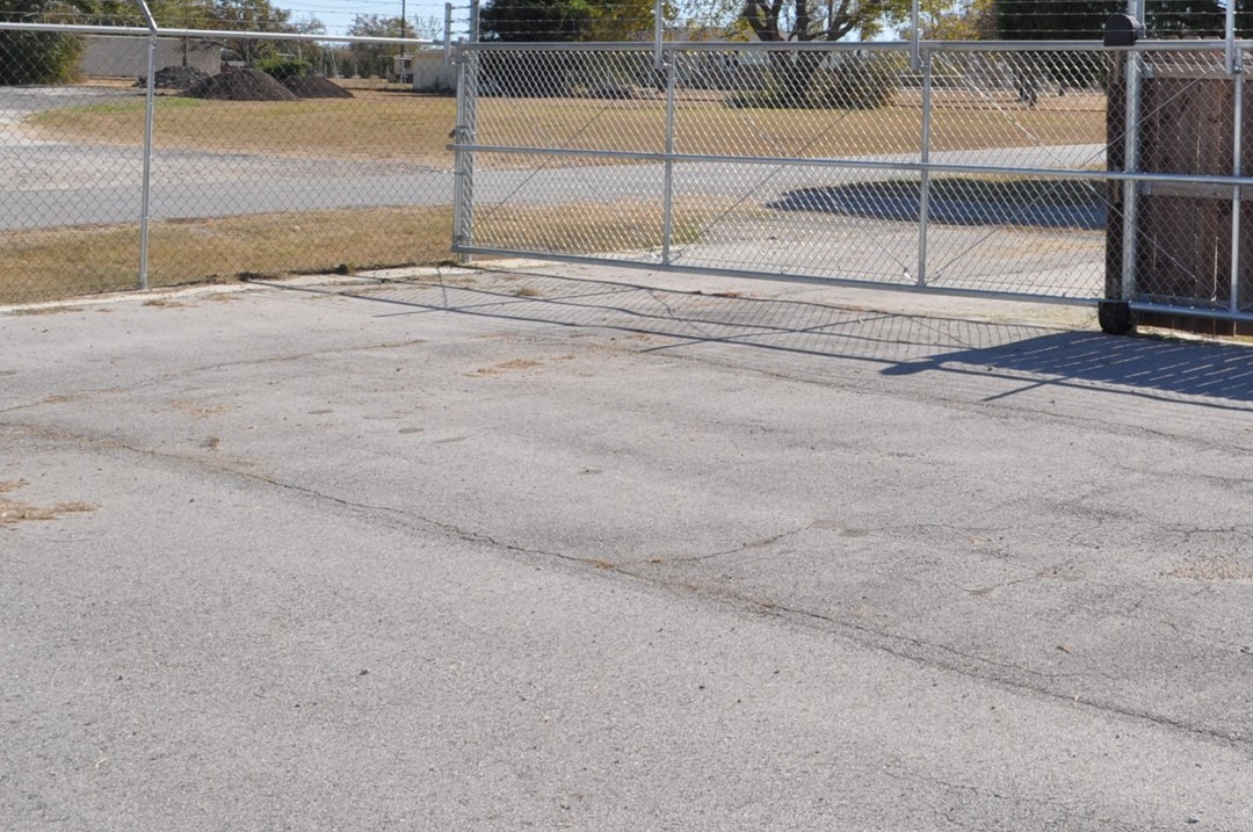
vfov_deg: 25.6
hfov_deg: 37.4
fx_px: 1773
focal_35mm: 51
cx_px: 1016
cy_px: 88
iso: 200
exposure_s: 1/200
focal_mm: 18
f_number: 13
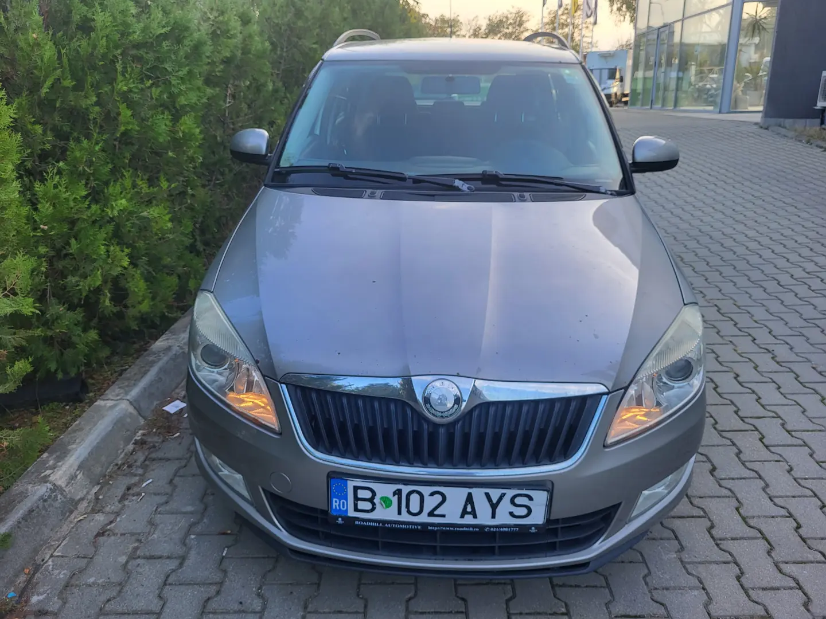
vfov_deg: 53.1
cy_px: 310
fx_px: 620
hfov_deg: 67.3
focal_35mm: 26
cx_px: 413
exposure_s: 1/145
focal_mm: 5.4
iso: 40
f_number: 1.8
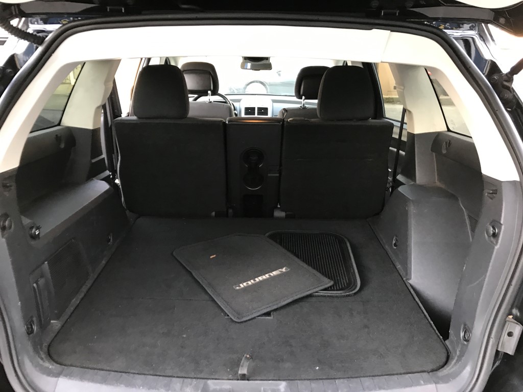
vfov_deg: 49.7
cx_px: 262
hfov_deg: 63.4
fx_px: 423
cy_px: 196
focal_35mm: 28
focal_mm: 3.99
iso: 40
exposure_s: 1/17
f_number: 1.8
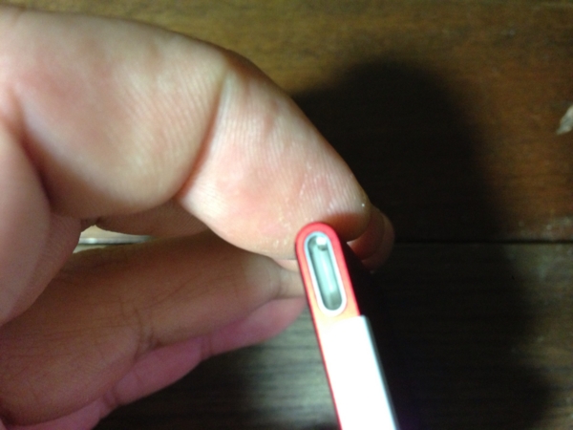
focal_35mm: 33
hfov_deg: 55.4
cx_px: 286
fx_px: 546
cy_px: 215
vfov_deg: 42.9
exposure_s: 1/17
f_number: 2.4
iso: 400
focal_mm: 4.13
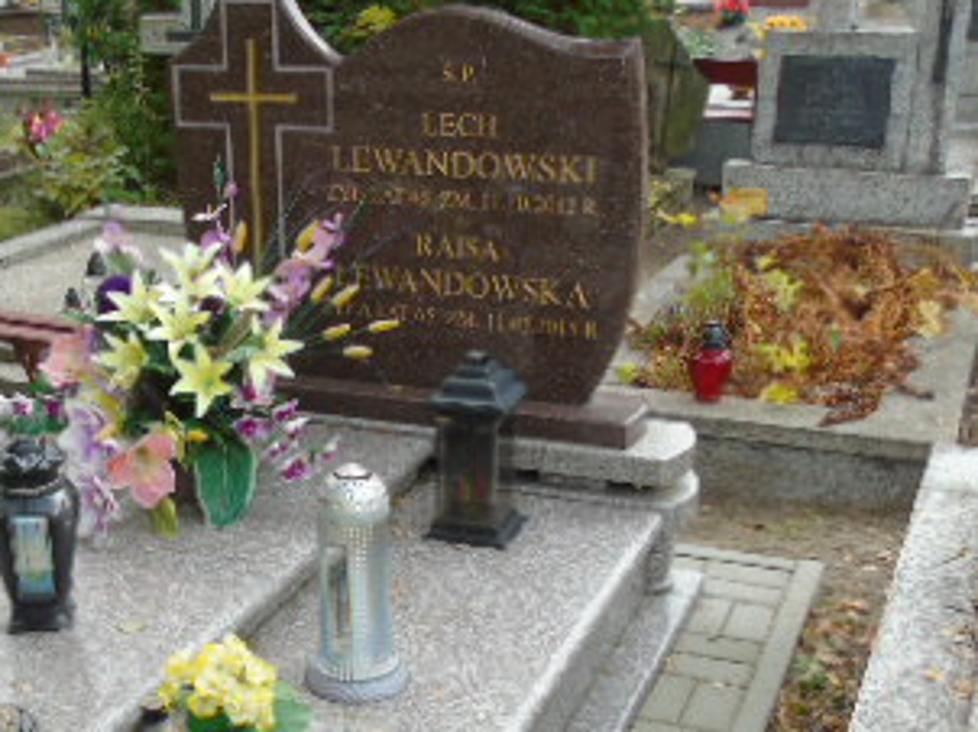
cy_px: 551
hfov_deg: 35.7
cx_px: 288
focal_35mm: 53
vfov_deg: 27.1
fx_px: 1496
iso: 80
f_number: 3.4
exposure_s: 1/80
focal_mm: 4.4
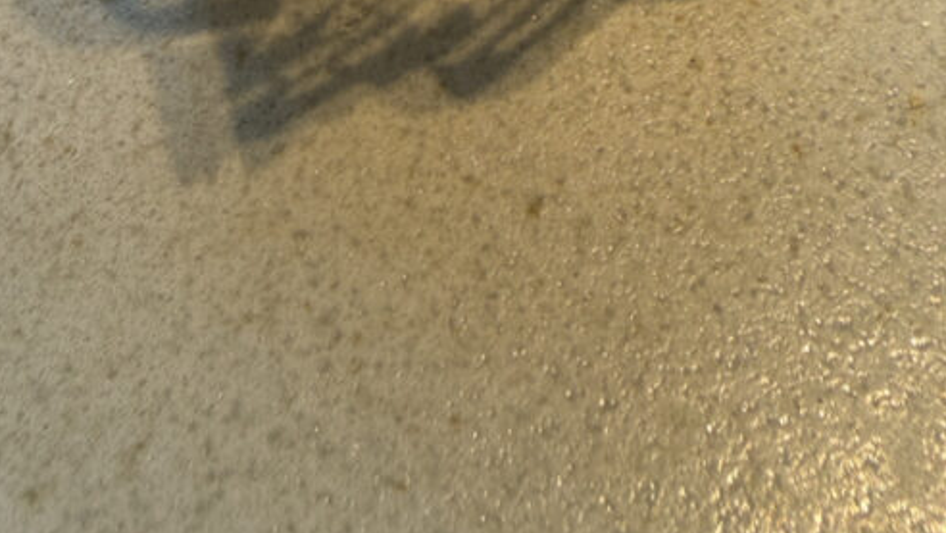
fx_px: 1480
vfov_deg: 17.2
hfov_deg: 35.4
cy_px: -387
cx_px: 531
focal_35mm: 59
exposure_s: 1/121
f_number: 2.2
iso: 40
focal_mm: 2.22
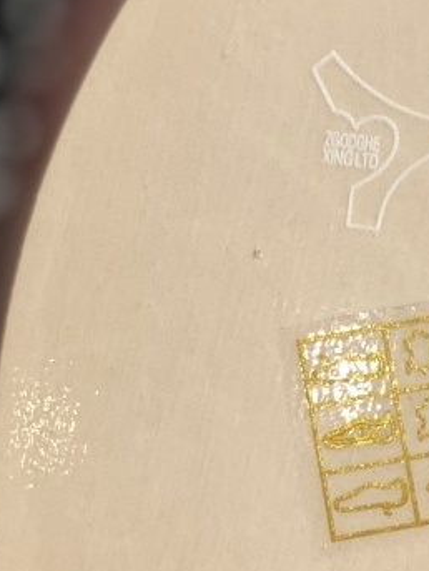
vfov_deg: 9.0
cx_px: 607
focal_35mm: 218
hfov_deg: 6.7
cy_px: 489
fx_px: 3596
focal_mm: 6
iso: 20
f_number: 2
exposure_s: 1/148
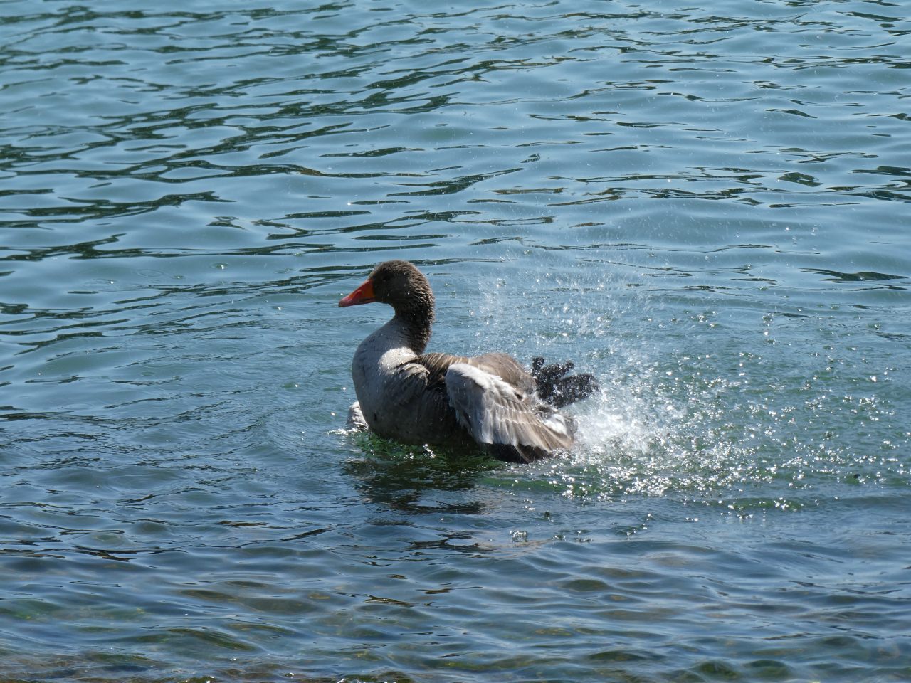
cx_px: 456
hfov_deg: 3.7
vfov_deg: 2.8
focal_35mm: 537
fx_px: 14132
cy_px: 342
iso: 80
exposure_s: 1/320
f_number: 6.1
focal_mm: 96.2
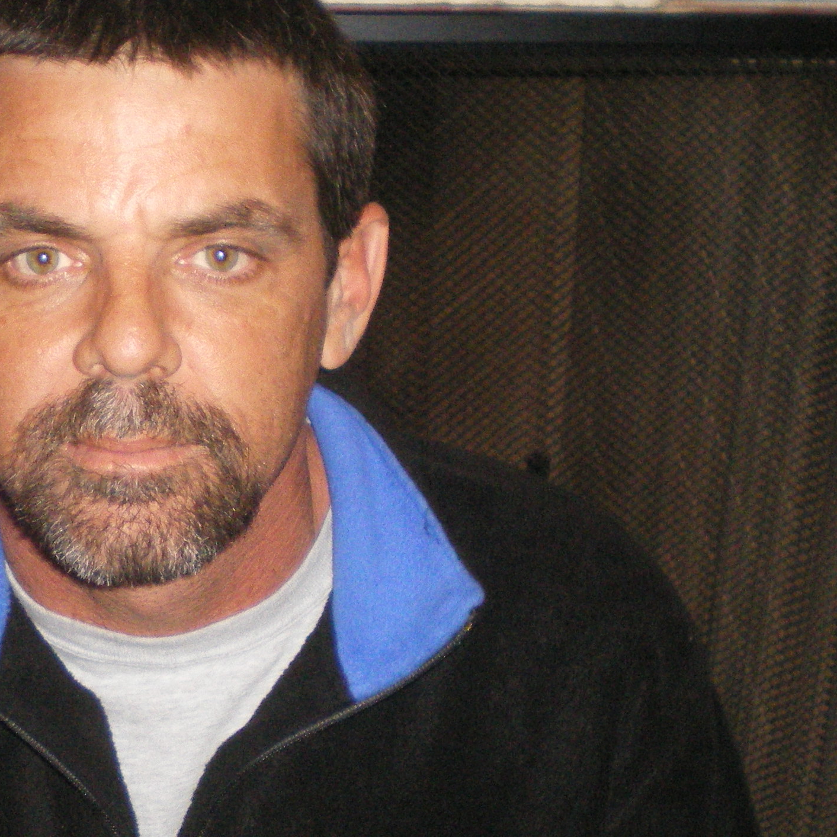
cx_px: 160
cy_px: 439
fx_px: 1997
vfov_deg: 23.7
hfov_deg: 23.3
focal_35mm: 73
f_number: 3.1
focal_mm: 6.3
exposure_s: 1/50
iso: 400
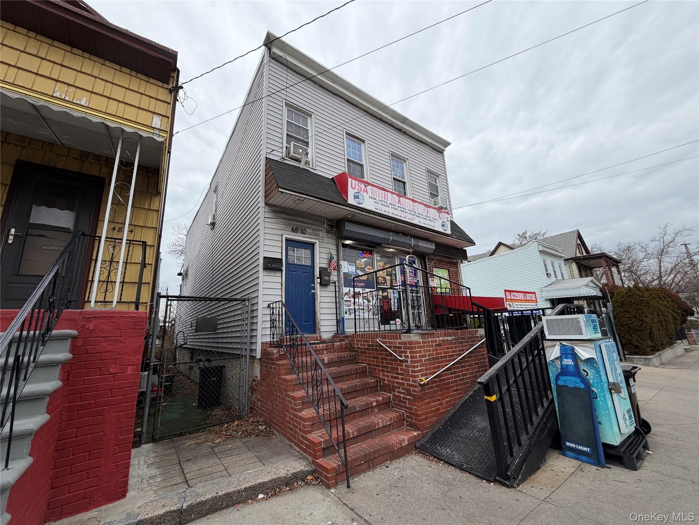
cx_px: 350
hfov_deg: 102.1
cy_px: 262
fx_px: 283
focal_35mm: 14
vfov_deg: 85.7
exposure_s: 1/502
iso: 40
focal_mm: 2.22
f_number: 2.2
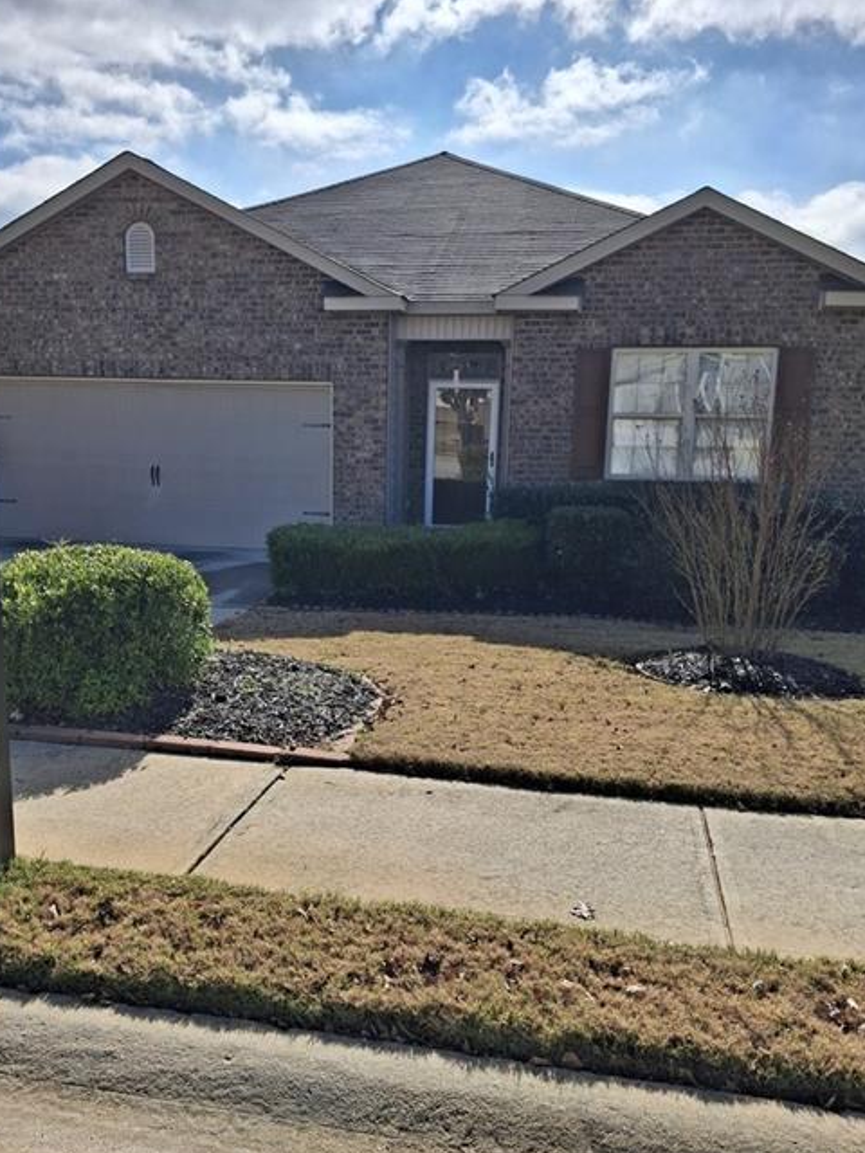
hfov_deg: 46.7
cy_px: 598
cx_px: 378
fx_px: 1000
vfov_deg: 59.9
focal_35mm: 30
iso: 25
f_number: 1.8
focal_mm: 4.69
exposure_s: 1/2874
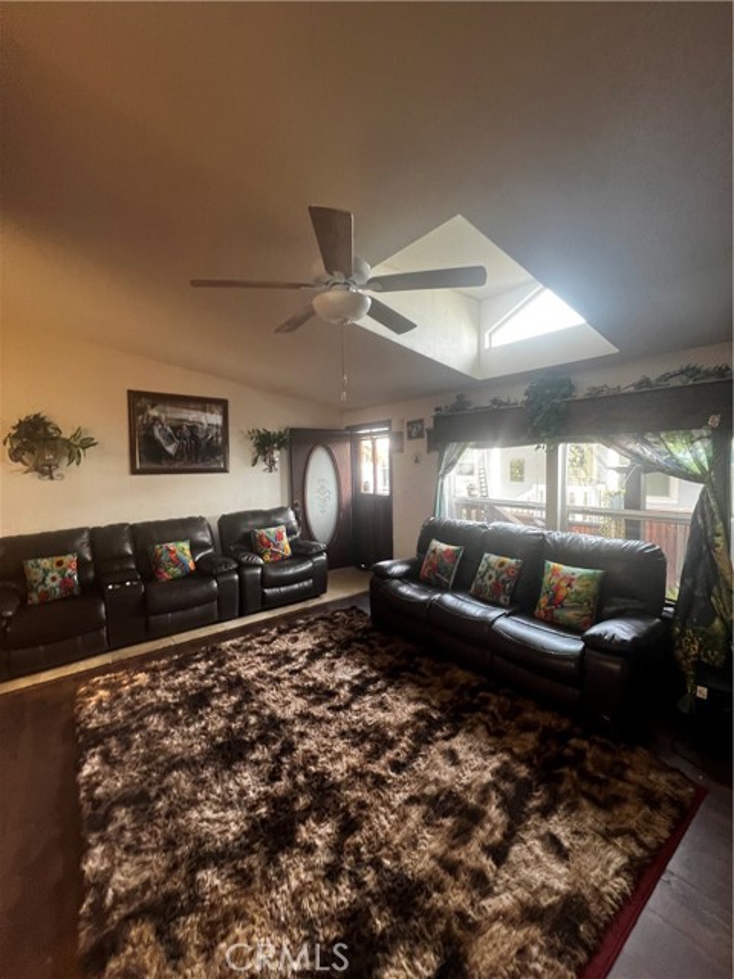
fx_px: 368
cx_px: 367
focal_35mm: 13
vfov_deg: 106.2
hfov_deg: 89.9
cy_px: 490
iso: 125
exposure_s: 1/60
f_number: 1.8
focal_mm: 1.57
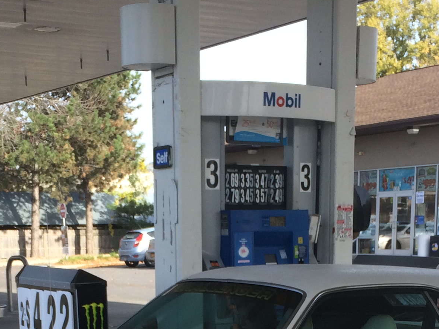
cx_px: 212
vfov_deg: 17.2
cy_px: 437
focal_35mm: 80
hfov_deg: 24.4
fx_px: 1014
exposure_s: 1/570
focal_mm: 4.15
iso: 32
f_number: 2.2
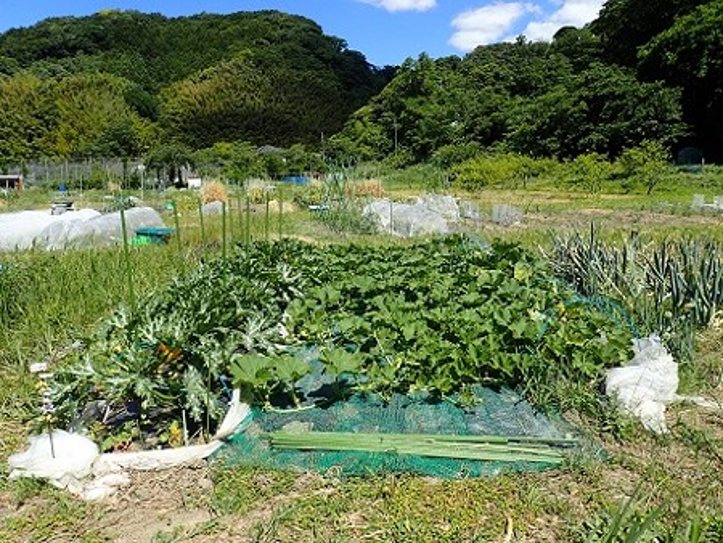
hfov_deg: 69.4
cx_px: 362
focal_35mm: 25
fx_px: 522
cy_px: 272
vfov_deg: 54.9
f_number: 8
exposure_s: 1/160
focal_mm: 4.5
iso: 100
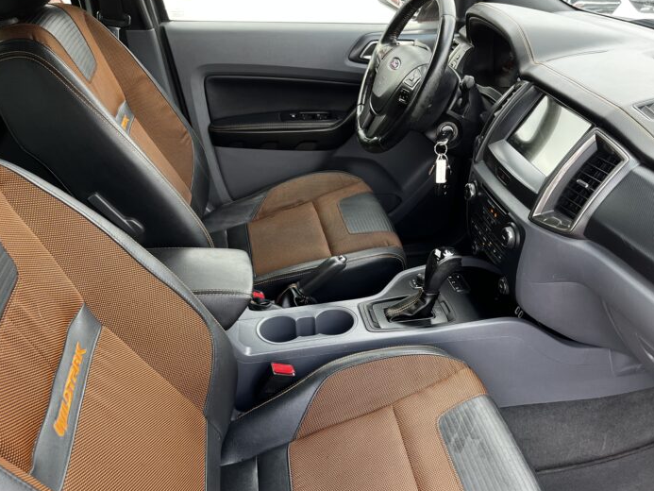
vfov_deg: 46.7
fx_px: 567
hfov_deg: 59.8
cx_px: 358
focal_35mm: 30
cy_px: 269
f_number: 1.6
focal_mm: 5.1
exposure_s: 1/121
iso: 125
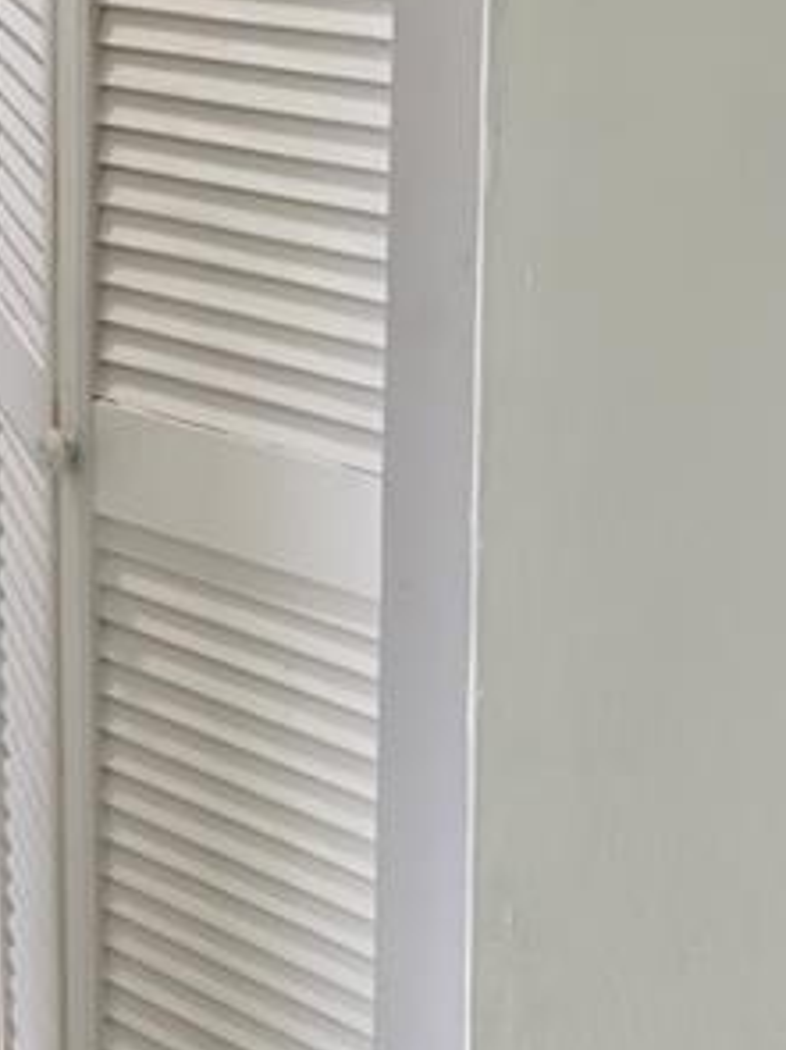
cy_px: 434
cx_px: -761
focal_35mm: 118
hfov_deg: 11.4
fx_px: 3575
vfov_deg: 16.7
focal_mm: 6.76
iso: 100
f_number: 1.78
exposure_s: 1/120
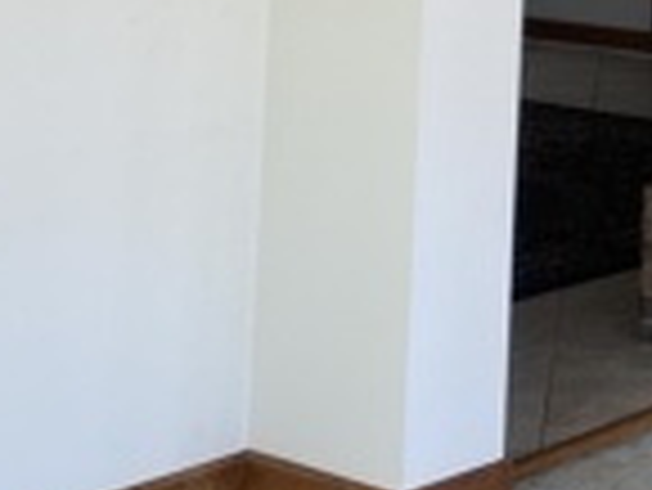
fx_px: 2168
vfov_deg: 11.9
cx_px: 1304
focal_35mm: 115
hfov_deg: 14.3
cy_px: -378
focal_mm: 4.25
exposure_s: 1/121
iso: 64
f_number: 1.8
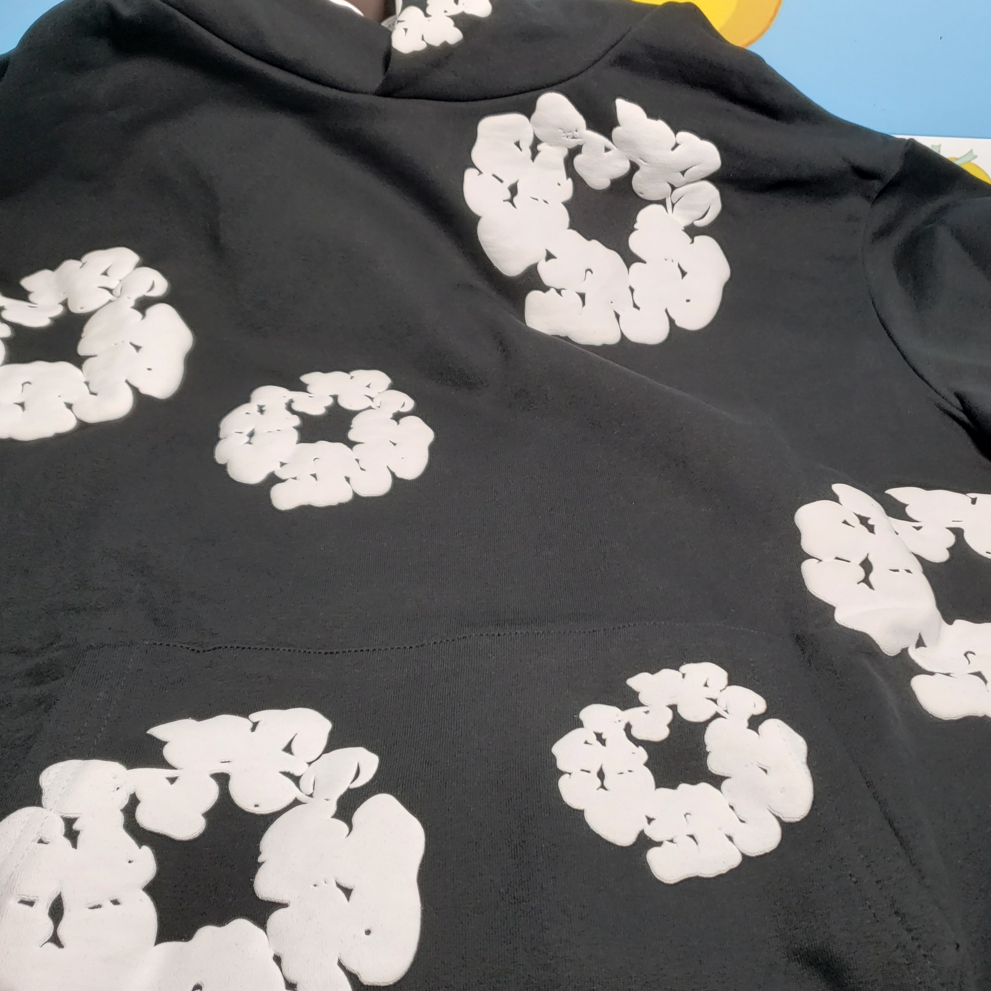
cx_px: 535
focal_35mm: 35
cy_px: 519
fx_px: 1134
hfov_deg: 47.2
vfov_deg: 47.2
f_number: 1.5
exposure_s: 1/305
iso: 50
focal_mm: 4.3
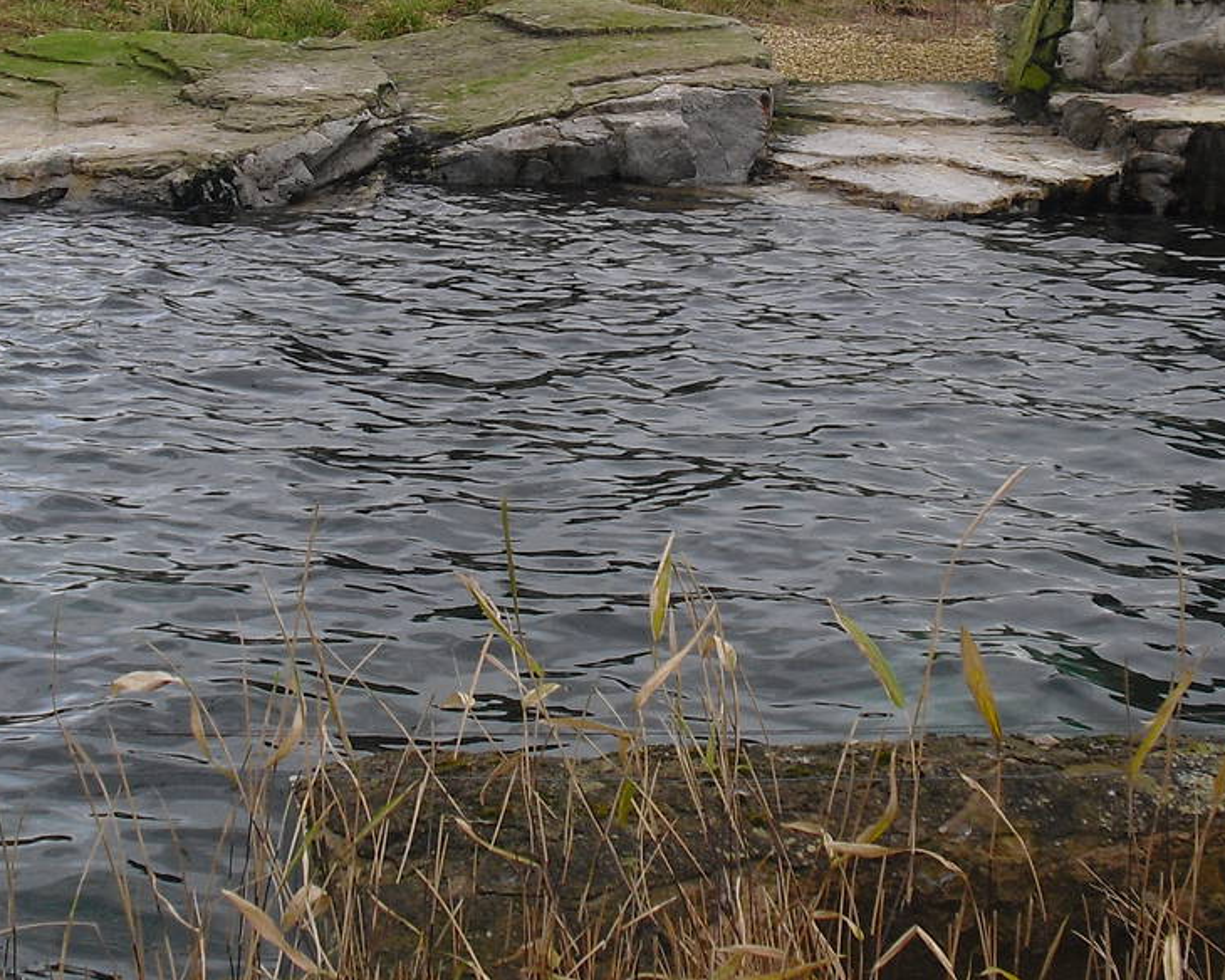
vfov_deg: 19.7
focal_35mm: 77
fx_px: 2792
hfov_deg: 24.7
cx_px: 520
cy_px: 215
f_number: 3.1
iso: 100
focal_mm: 6.3
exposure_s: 1/250
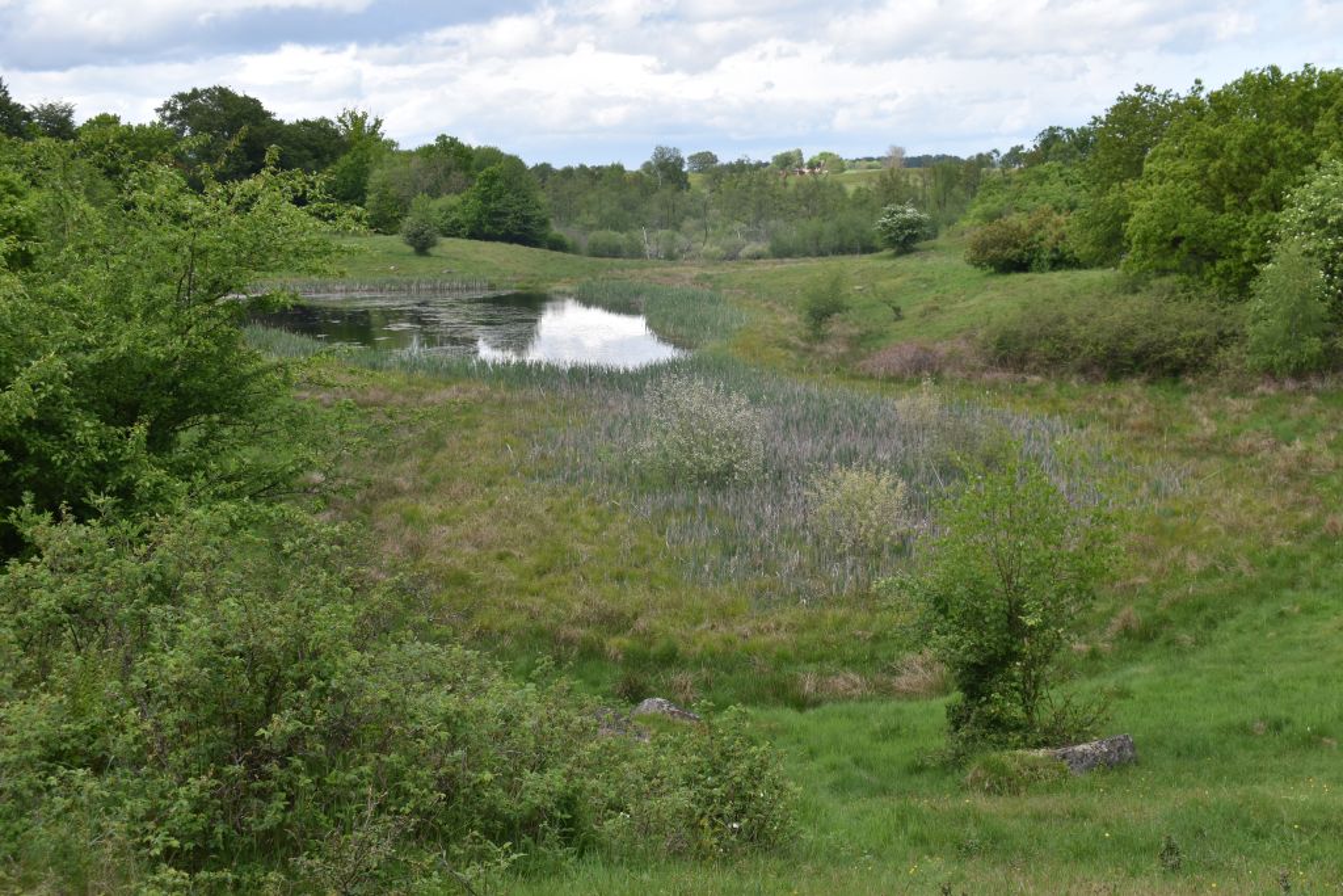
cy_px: 448
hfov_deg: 38.9
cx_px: 672
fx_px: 1903
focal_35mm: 51
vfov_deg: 26.5
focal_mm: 34
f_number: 8
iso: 140
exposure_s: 1/250
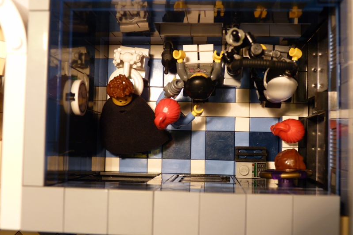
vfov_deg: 28.6
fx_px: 461
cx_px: 177
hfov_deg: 41.9
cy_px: 120
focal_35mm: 47
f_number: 3.2
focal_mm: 8
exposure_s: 1/30
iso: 200
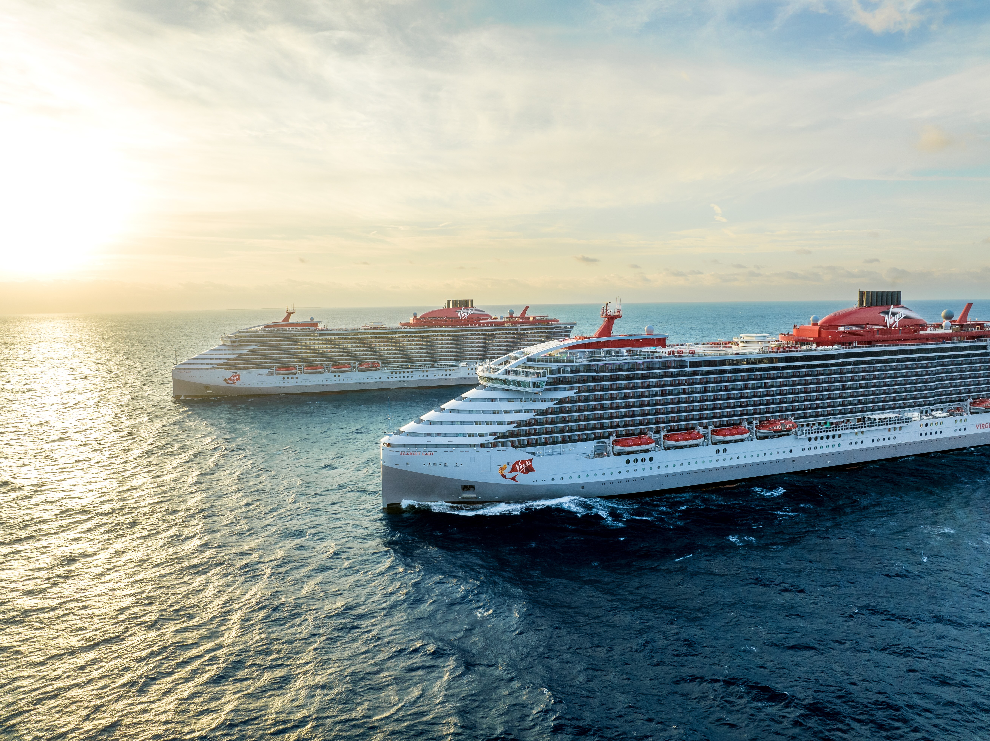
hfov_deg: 71.6
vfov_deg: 56.8
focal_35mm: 24
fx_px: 686
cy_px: 370
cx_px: 495
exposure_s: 1/640
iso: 100
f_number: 5
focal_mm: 12.29
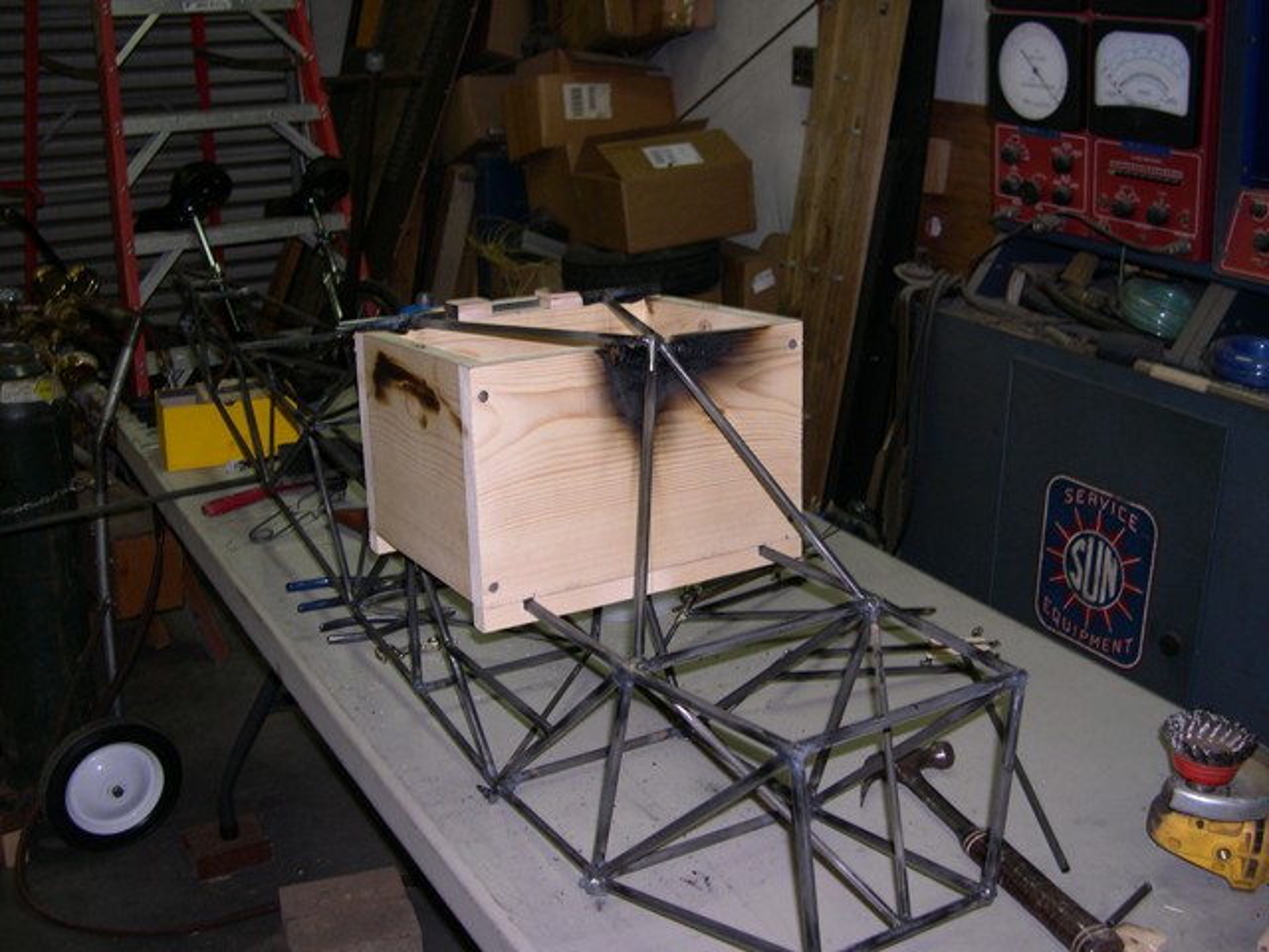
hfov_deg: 49.0
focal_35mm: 38
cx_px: 634
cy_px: 476
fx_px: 1393
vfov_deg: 37.7
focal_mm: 8
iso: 100
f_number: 2.8
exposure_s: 1/60
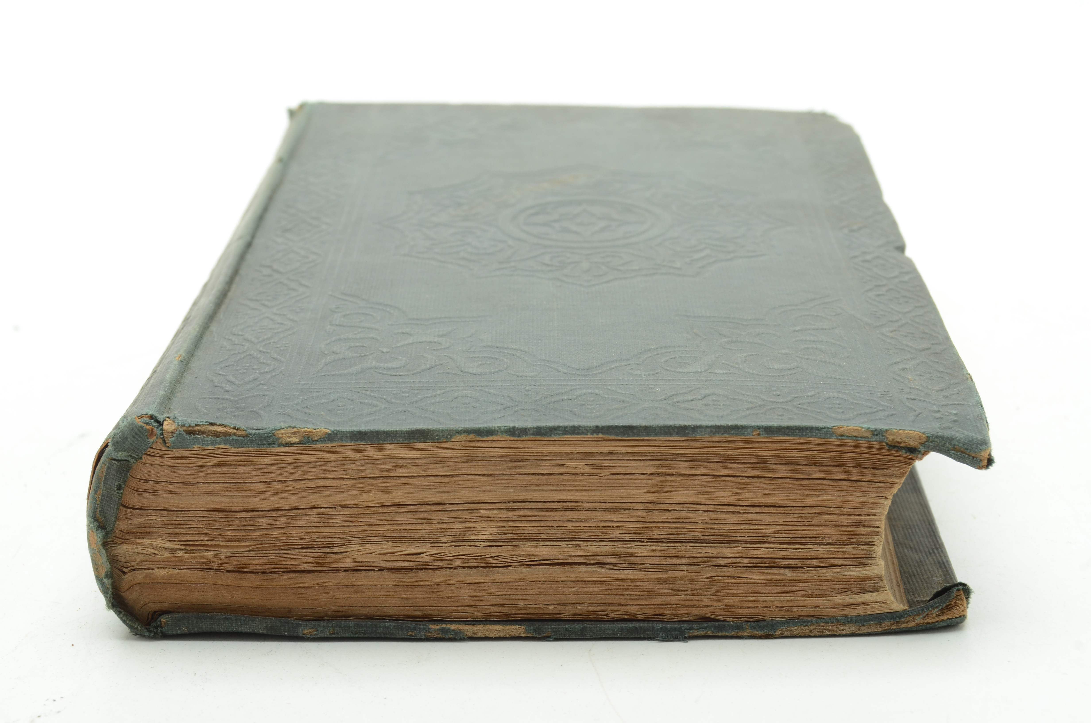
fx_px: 2268
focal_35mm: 75
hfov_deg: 27.0
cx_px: 546
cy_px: 362
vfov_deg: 18.1
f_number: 11
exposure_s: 1/125
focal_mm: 50
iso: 200
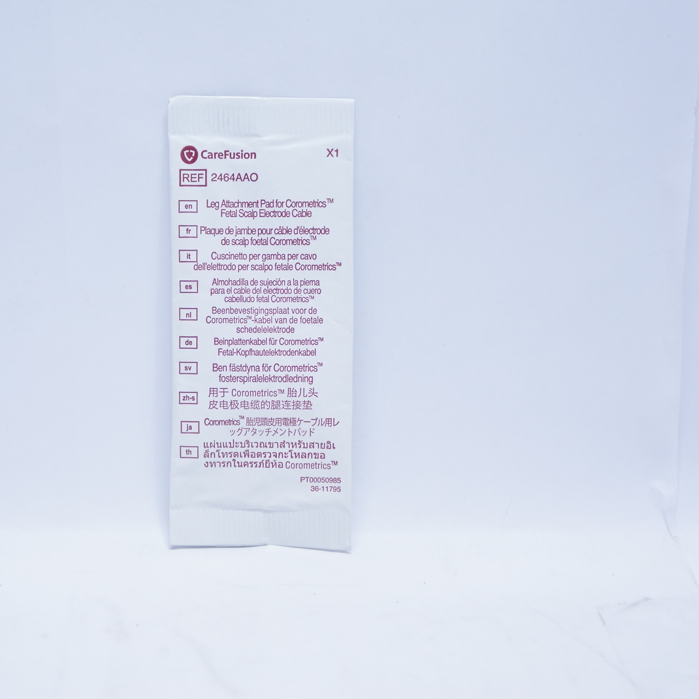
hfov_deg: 21.4
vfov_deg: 21.4
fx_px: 1851
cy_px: 349
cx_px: 267
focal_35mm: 81
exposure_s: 1/100
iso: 800
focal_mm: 42
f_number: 4.5
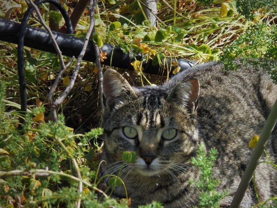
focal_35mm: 249
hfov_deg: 7.9
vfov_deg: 6.0
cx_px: 197
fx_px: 1992
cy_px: 128
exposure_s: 1/160
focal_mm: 27.6
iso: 100
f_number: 6.5
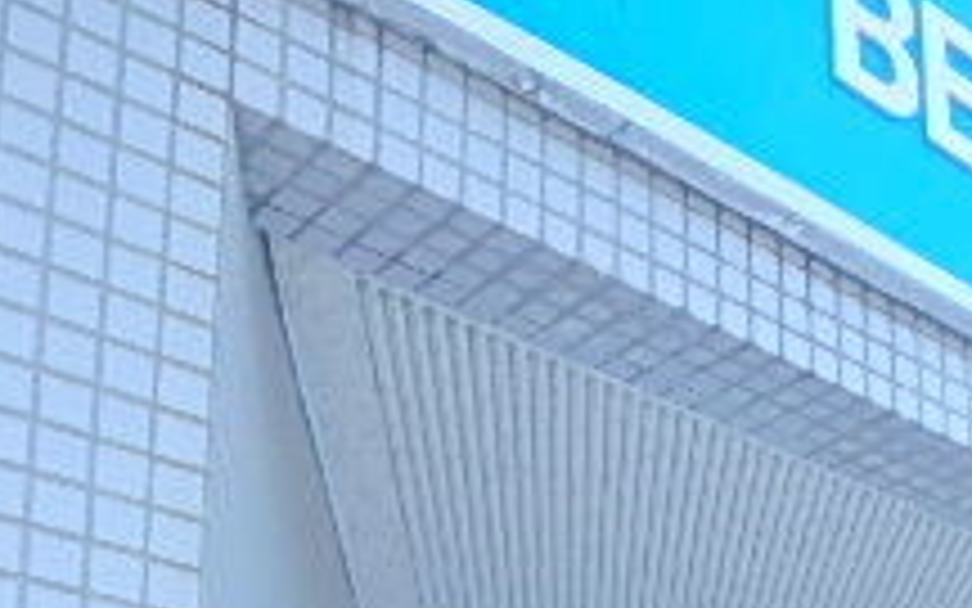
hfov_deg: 27.7
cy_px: 1036
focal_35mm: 66
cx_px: 1134
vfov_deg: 16.9
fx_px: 1748
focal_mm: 3.7
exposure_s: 1/125
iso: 125
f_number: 3.5
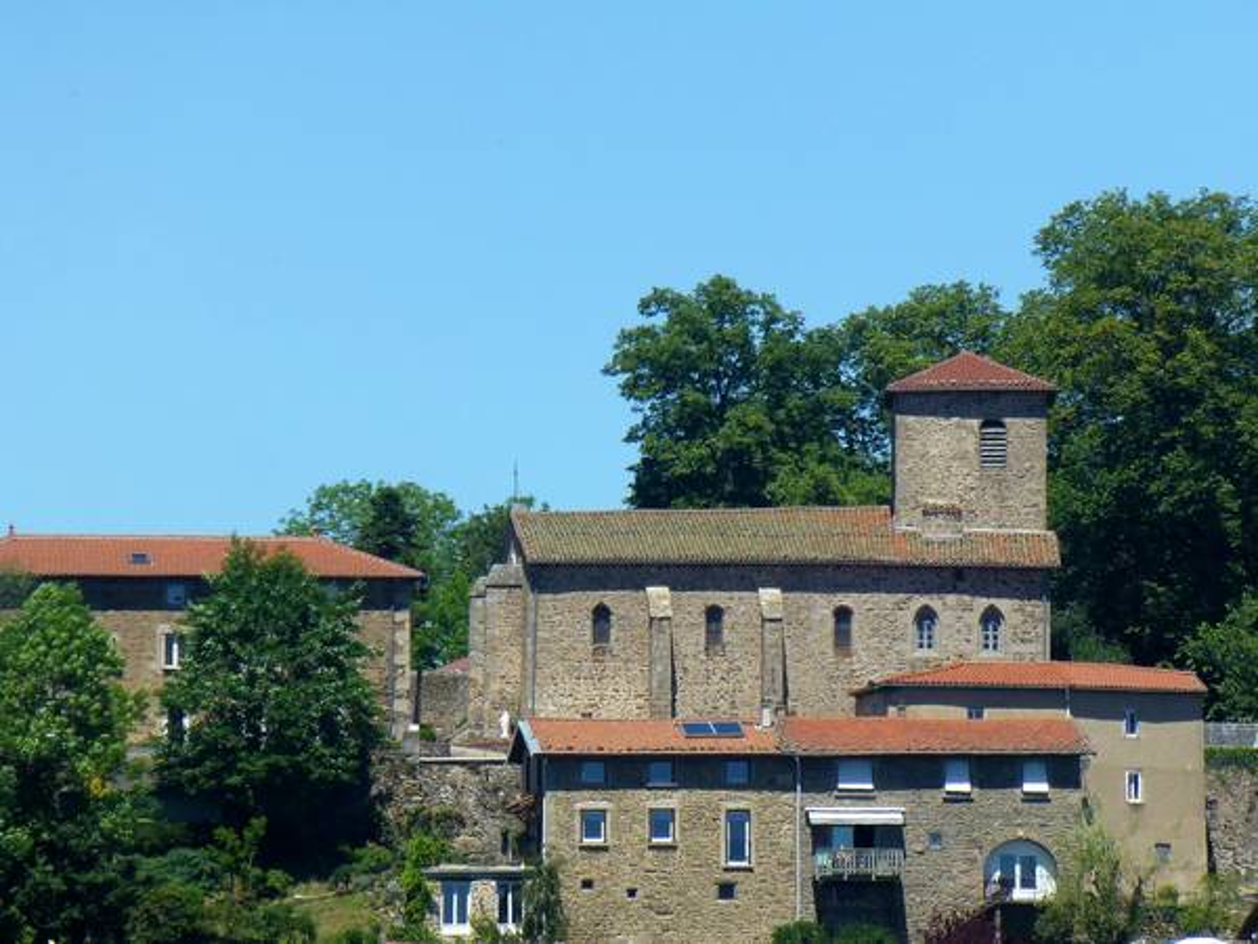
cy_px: 472
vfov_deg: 3.4
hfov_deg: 4.6
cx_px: 629
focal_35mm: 434
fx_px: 15772
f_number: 6.2
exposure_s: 1/320
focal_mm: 77.4
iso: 100
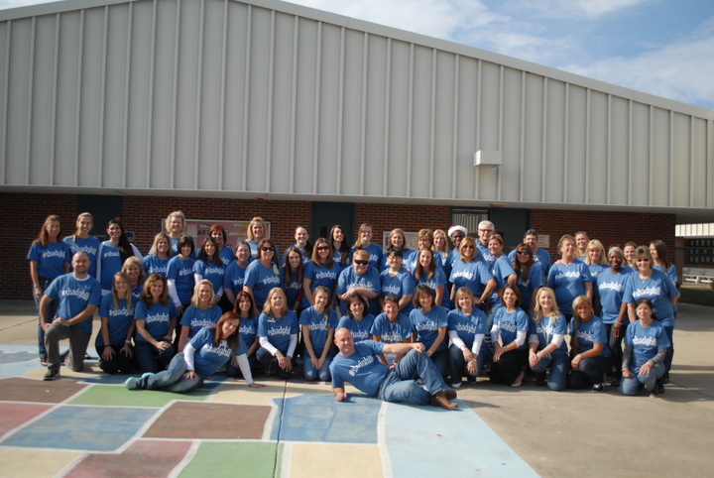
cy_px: 239
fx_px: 655
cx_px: 357
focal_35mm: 33
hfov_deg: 57.2
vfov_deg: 40.1
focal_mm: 22
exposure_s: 1/3200
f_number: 4
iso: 400
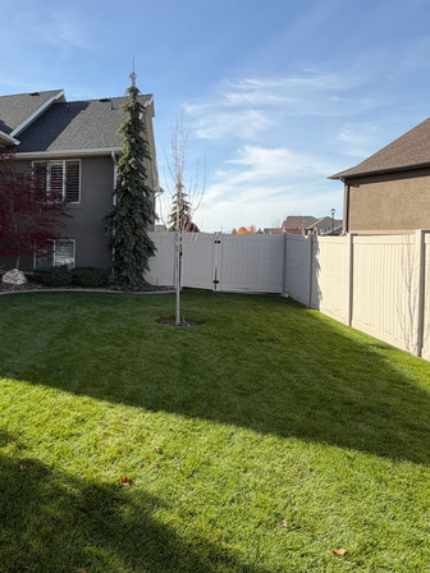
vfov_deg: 71.2
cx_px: 72
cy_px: 247
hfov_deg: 52.3
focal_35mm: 24
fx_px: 398
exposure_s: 1/770
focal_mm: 2.22
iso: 32
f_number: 2.2
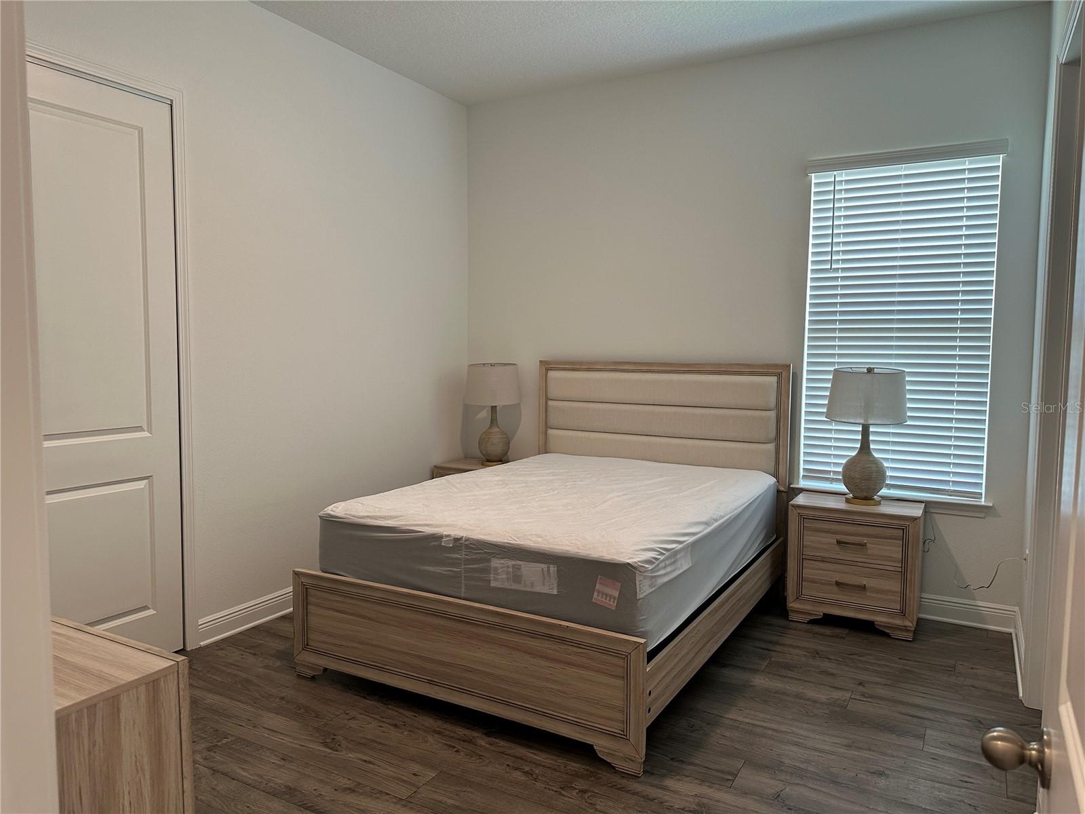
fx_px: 752
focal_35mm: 24
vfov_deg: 56.8
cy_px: 407
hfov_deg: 71.6
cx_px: 542
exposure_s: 1/120
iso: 200
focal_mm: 6.86
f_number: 1.78
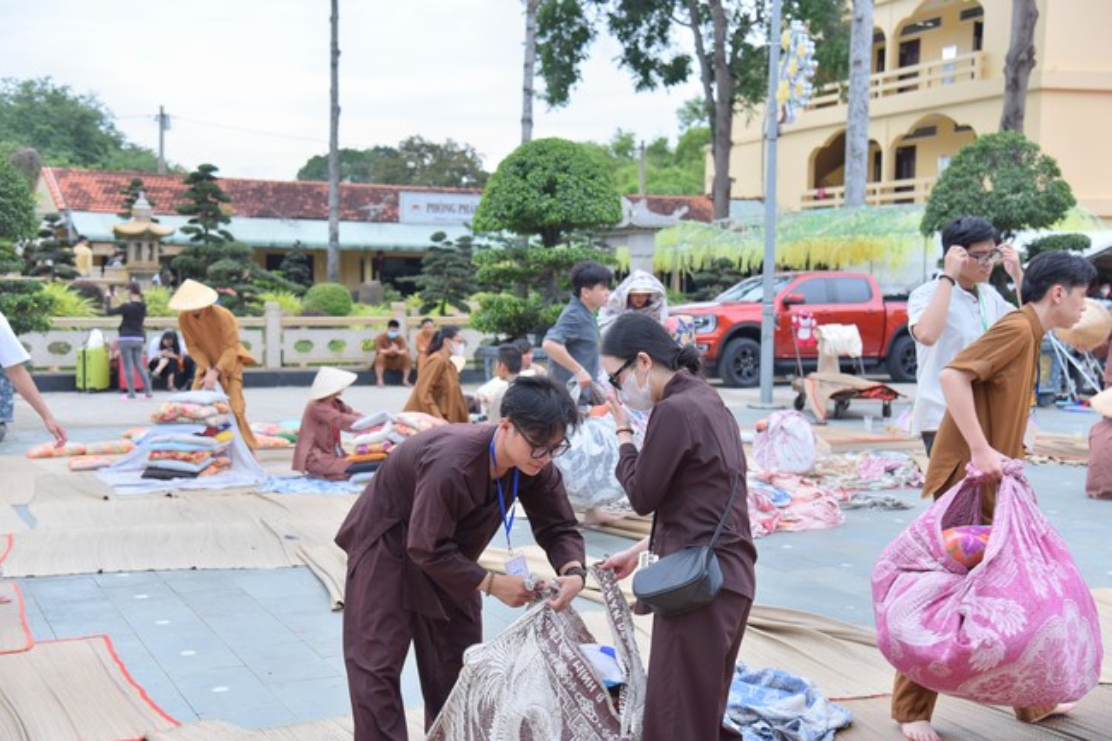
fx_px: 1544
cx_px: 556
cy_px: 370
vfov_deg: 27.0
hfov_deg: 39.6
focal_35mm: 50
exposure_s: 1/250
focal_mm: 50
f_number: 5
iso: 100
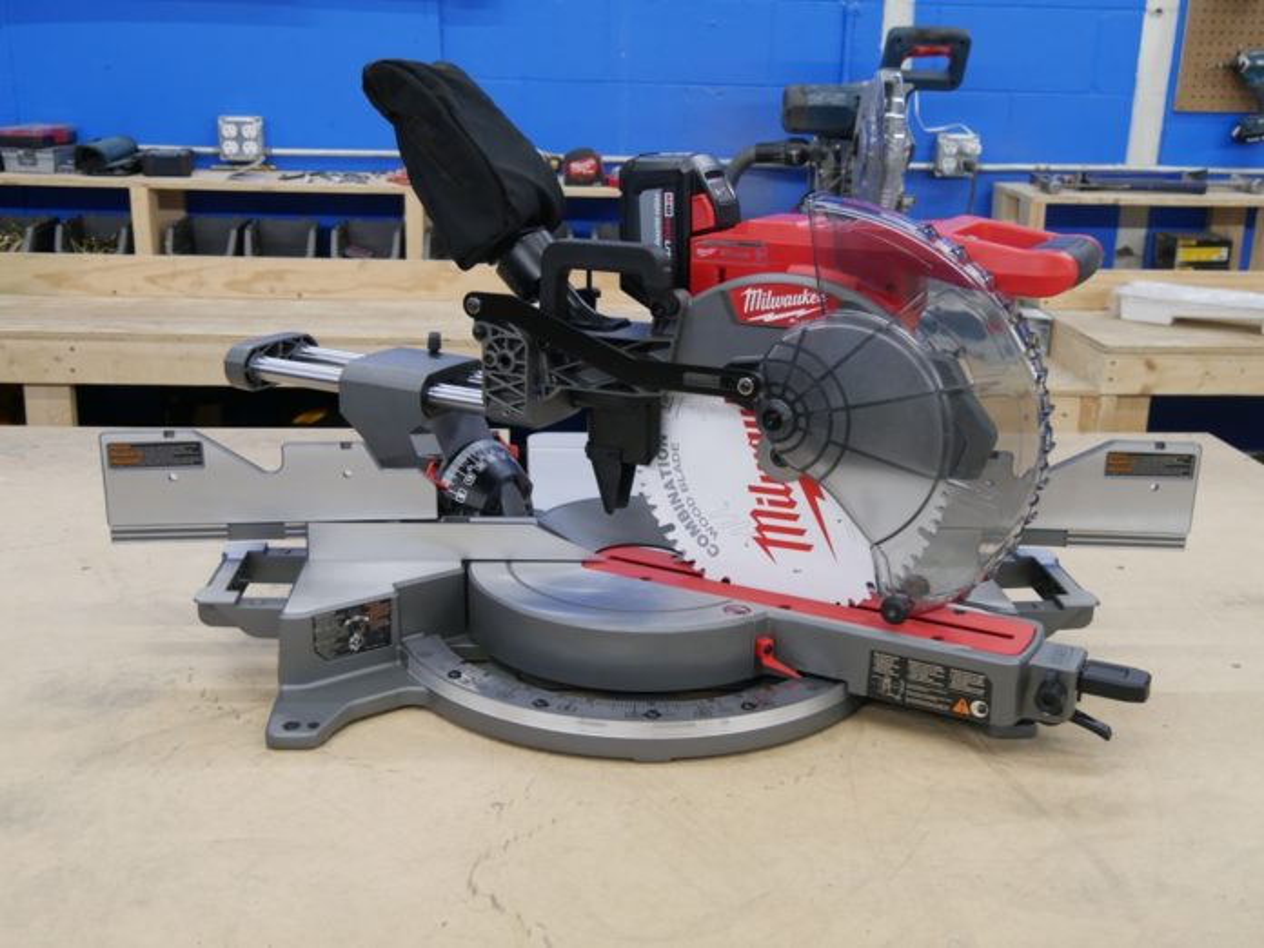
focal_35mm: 38
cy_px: 474
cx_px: 632
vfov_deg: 37.7
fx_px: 1388
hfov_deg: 49.0
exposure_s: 1/60
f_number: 3.8
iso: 640
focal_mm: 19
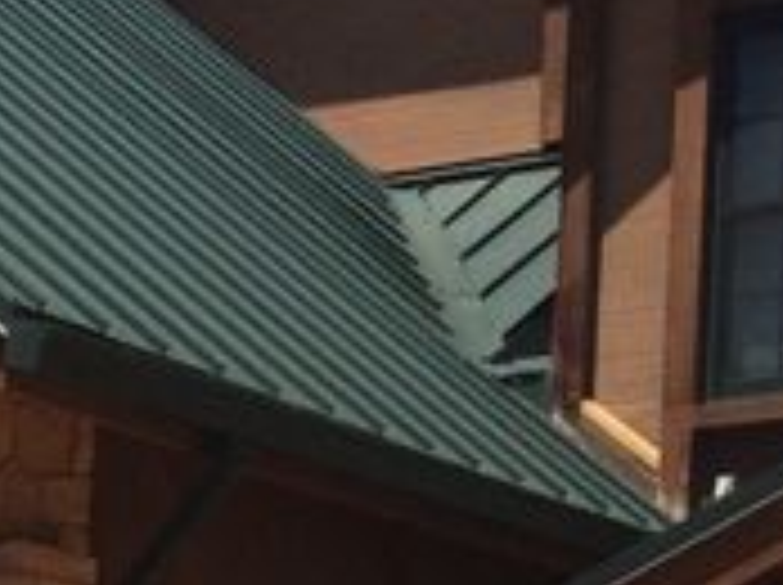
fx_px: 3863
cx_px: -590
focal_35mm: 171
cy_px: 1458
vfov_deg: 7.9
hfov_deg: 10.9
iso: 32
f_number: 2.2
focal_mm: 4.15
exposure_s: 1/2564
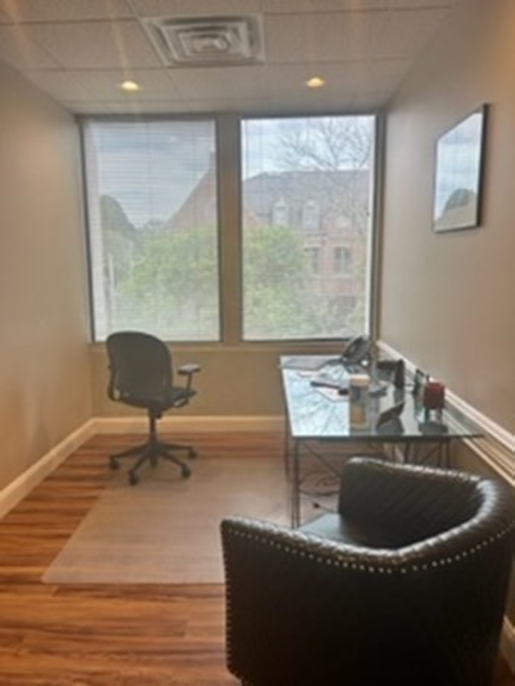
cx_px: 258
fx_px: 515
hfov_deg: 53.1
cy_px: 343
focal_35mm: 26
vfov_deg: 67.3
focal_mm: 5.7
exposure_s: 1/120
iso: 50
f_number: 1.5
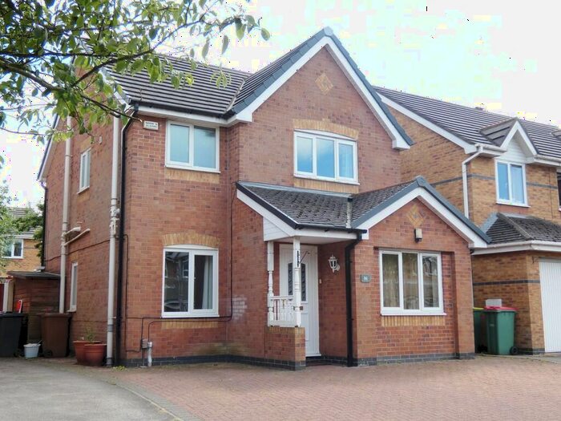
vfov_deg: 36.8
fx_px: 632
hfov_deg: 47.9
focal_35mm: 39
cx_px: 280
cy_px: 210
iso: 80
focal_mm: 7.1
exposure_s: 1/400
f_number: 3.6
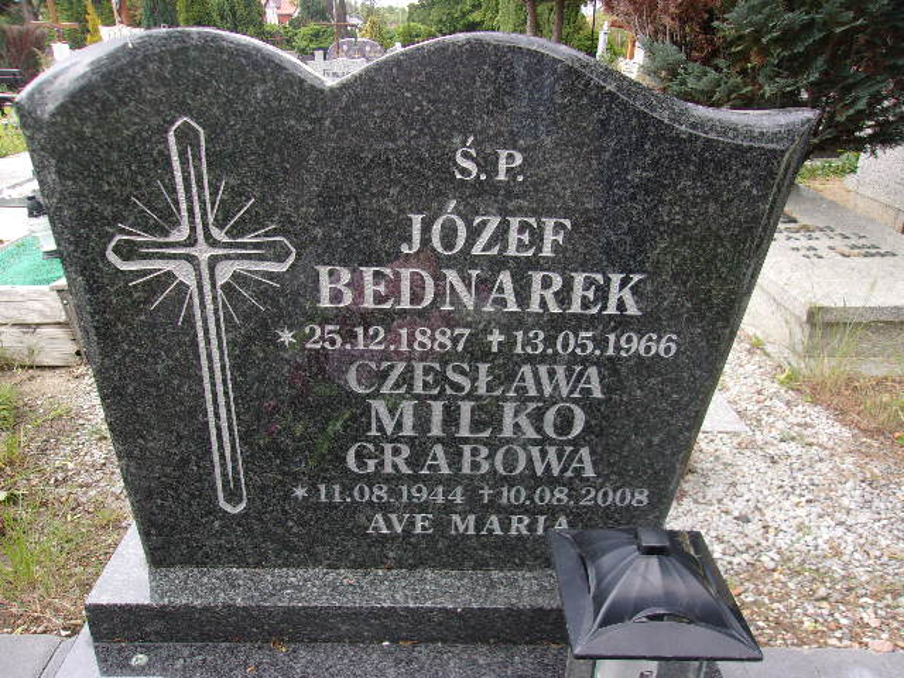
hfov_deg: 65.3
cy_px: 339
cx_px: 452
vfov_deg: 51.4
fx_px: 705
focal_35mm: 27
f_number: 3
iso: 80
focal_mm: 4.9
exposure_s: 1/100
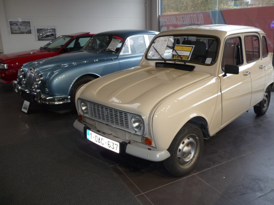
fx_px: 253
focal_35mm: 32
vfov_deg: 44.1
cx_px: 155
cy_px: 92
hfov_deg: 56.6
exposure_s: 1/30
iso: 100
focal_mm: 4.7
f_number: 3.3
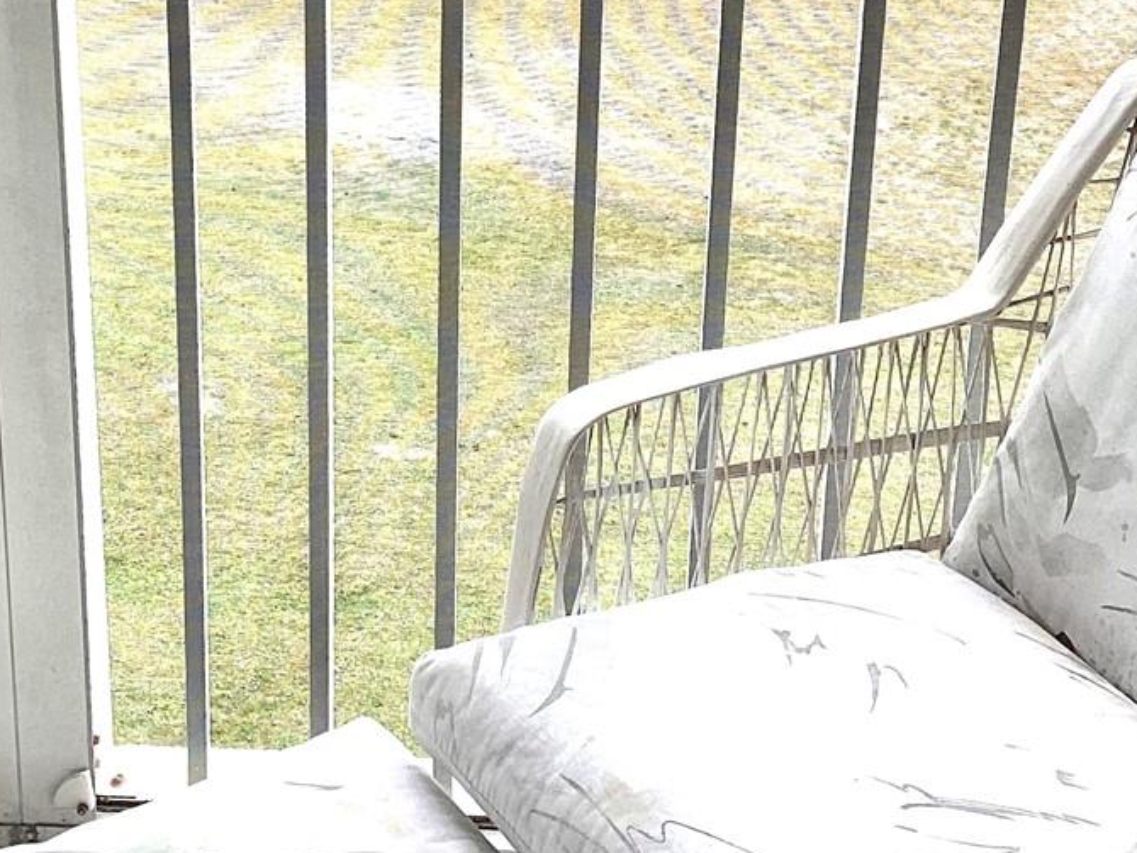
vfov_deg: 19.7
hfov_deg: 26.3
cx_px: 579
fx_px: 2431
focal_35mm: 74
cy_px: 141
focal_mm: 3.3
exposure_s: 1/125
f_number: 2.4
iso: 25
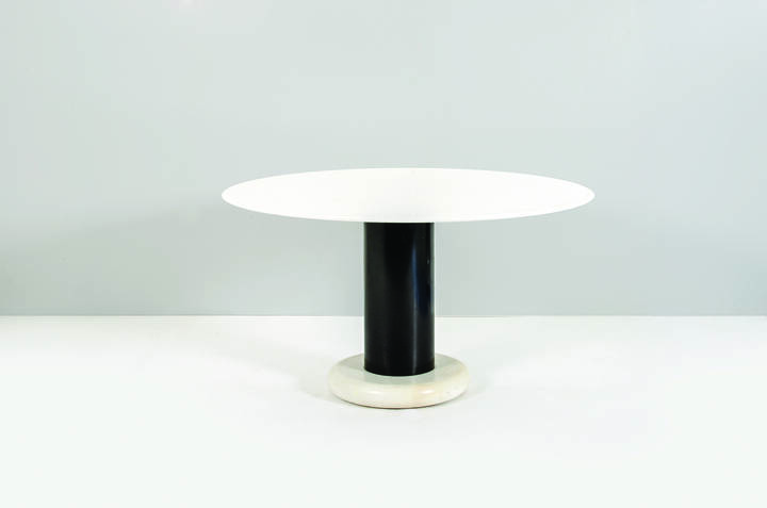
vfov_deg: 25.6
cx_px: 384
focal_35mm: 52
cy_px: 254
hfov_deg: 37.9
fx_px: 1116
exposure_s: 1/200
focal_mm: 35
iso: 125
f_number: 22
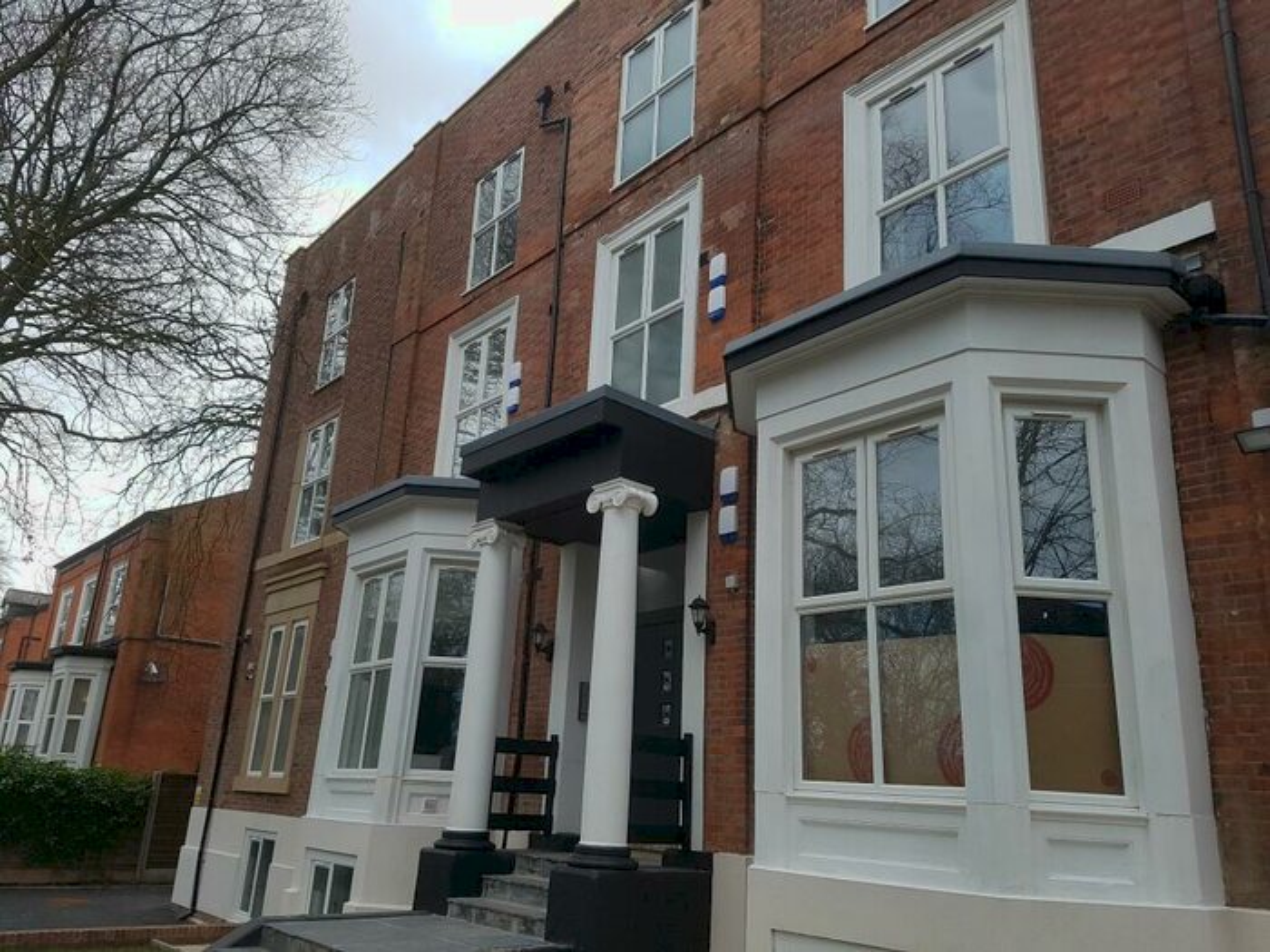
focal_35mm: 26
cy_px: 476
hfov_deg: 67.3
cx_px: 635
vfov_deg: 53.1
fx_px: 954
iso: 50
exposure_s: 1/306
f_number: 1.7
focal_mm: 4.2
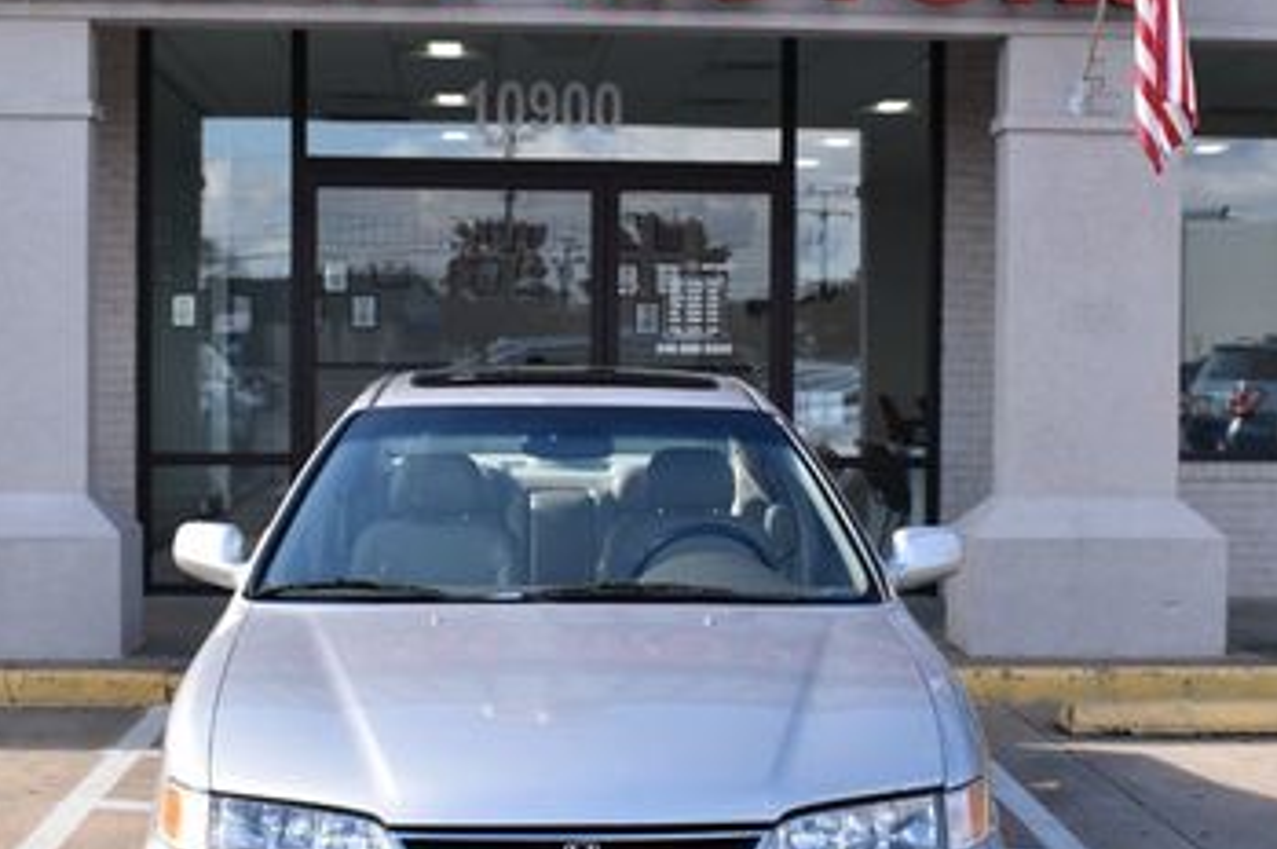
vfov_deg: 20.6
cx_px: 673
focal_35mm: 66
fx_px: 2339
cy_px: 468
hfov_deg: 30.5
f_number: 7.1
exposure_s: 1/320
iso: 200
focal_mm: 24
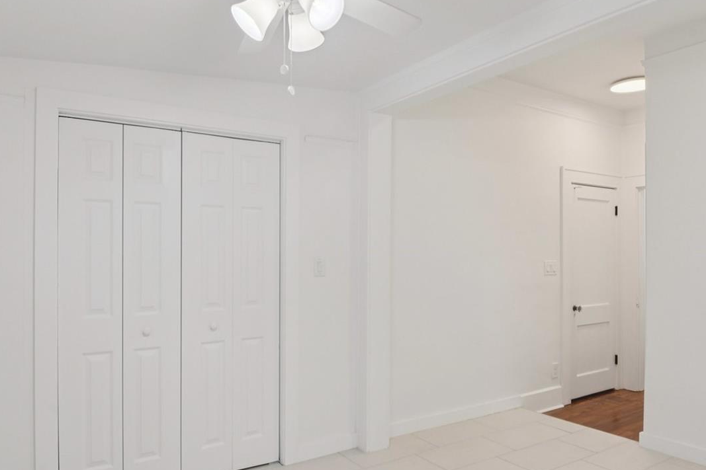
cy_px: 260
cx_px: 346
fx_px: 471
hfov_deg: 73.7
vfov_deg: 53.0
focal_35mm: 24
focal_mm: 16
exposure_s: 1/50
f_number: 8
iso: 400
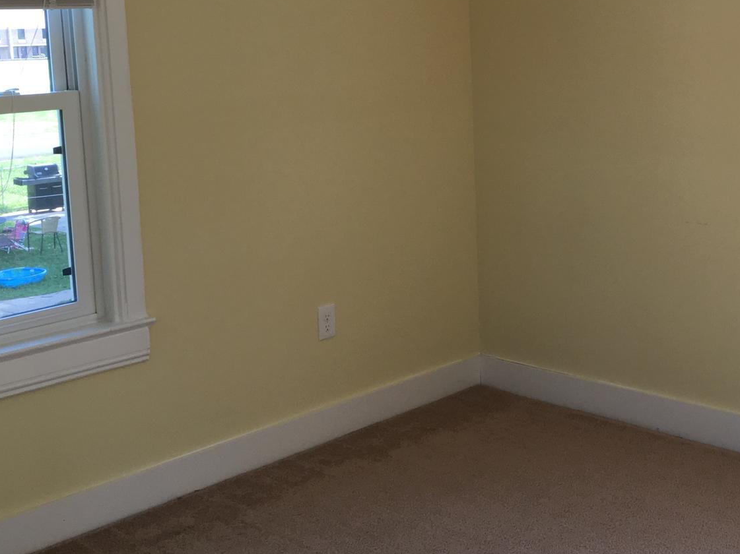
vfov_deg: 27.3
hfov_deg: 35.9
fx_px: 1133
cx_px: 479
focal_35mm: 53
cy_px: 180
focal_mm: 4.15
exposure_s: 1/120
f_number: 2.2
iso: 40
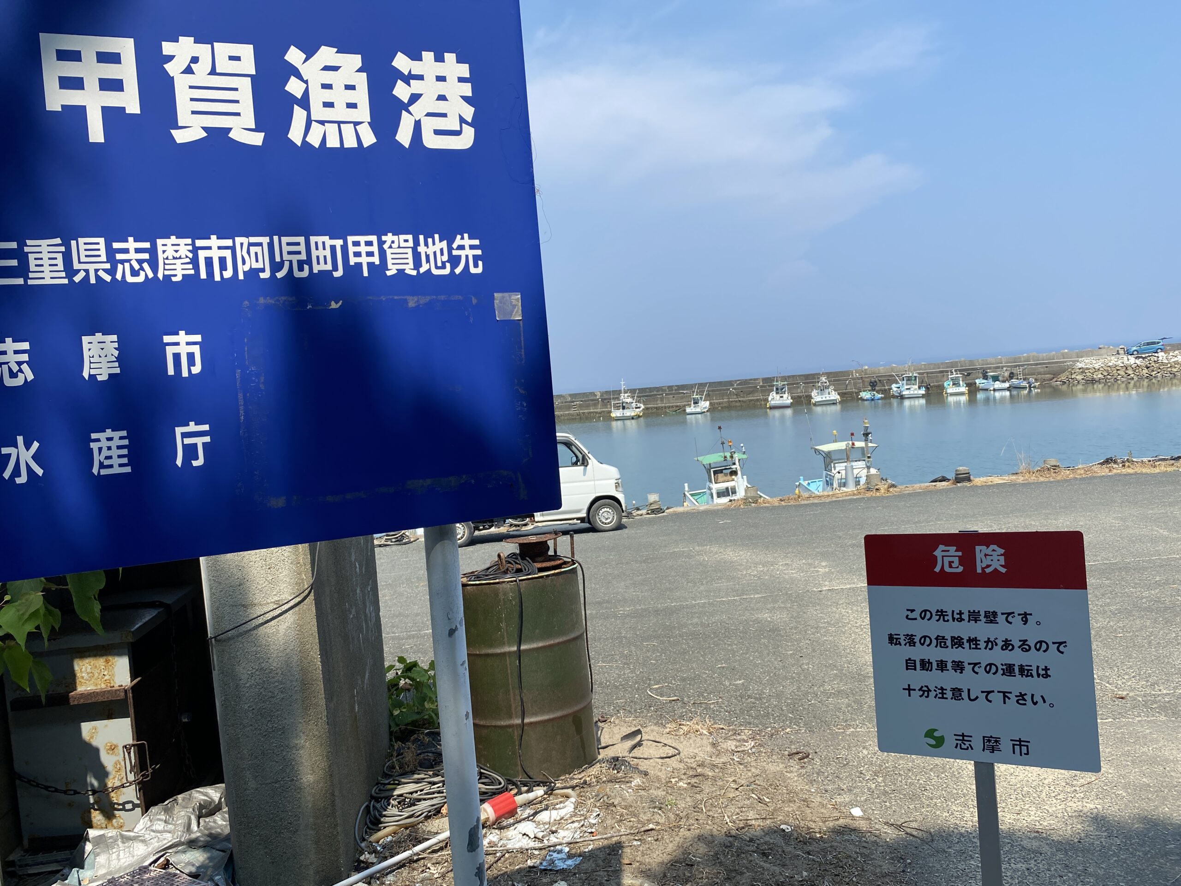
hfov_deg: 67.3
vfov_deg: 53.1
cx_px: 590
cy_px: 443
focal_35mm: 26
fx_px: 887
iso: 32
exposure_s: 1/2513
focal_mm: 4.25
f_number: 1.8
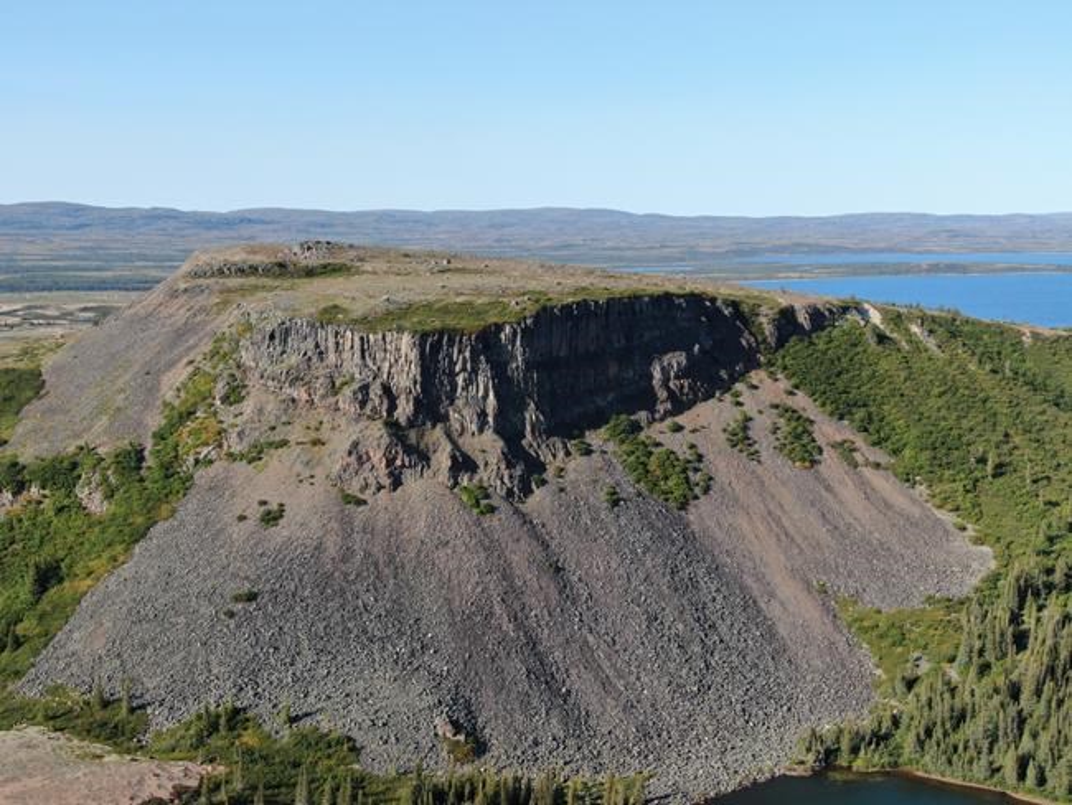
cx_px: 536
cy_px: 402
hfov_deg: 39.6
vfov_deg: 30.3
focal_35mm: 48
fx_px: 1487
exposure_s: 1/500
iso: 100
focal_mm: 8.6
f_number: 3.8
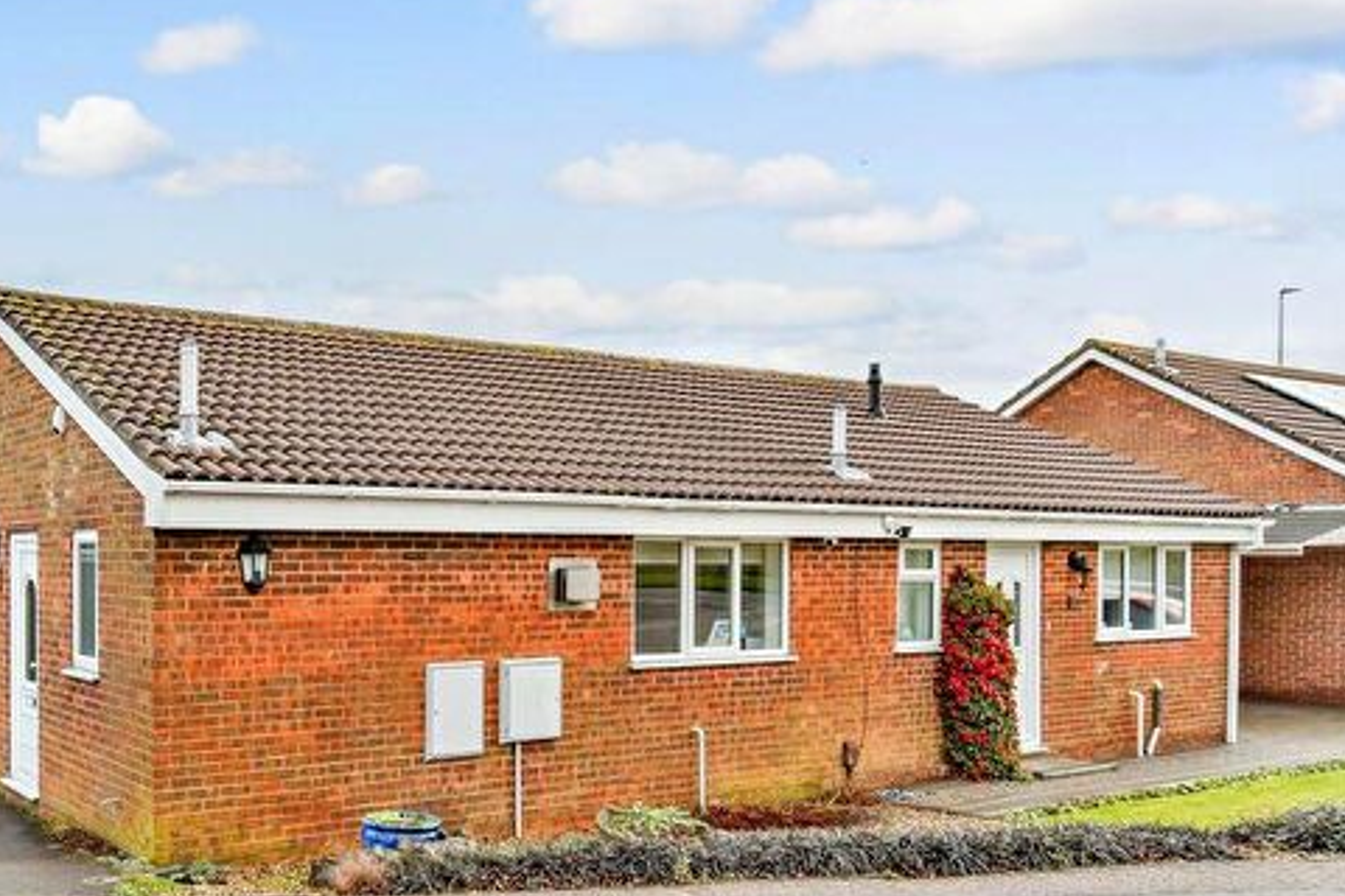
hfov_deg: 53.0
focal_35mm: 35
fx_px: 1308
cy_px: 575
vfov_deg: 37.6
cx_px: 415
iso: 400
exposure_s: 1/125
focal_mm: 16
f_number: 5.6
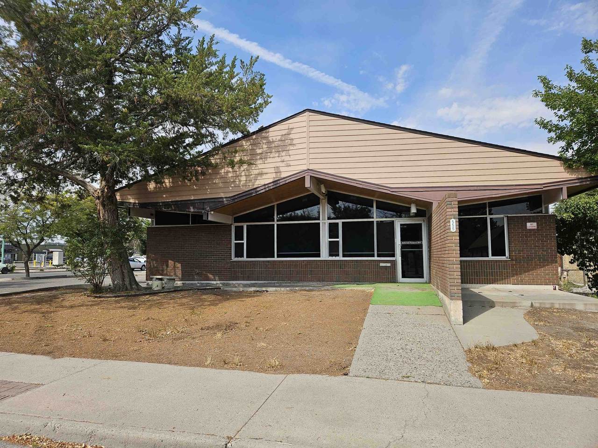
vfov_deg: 58.9
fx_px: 397
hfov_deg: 73.9
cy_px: 224
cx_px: 299
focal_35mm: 23
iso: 25
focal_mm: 5.4
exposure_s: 1/1879
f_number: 1.8
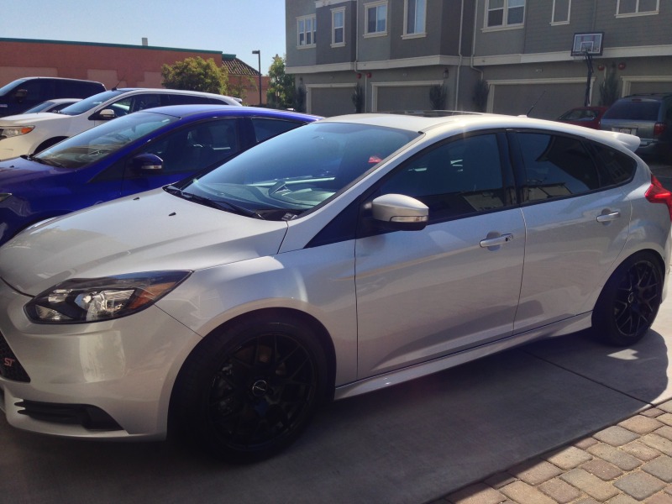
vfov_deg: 42.9
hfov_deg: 55.4
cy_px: 252
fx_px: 641
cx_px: 336
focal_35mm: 33
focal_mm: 4.1
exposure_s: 1/1642
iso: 50
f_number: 2.4
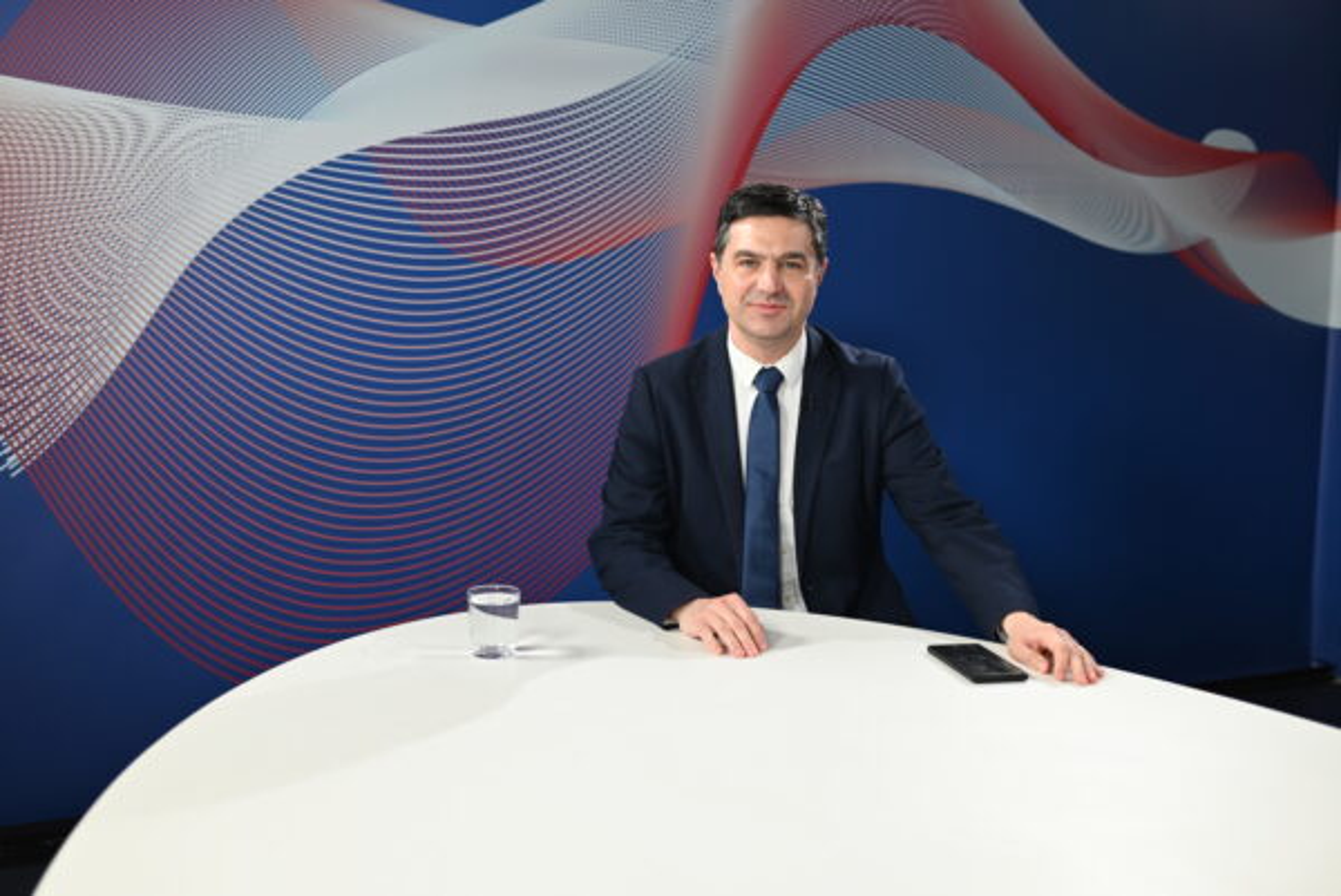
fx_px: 1491
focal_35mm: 40
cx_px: 670
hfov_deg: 48.4
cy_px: 448
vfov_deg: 33.5
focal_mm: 40
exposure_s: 1/200
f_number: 2.8
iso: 400
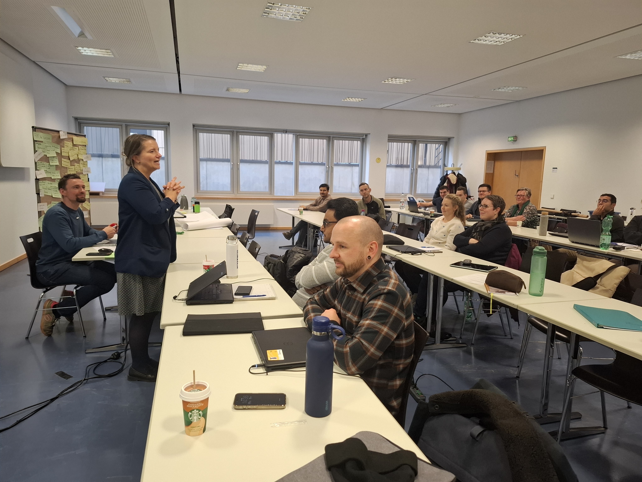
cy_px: 241
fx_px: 427
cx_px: 321
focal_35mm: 23
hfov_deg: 73.9
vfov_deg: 58.9
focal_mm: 5.54
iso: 250
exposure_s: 1/100
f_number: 1.8
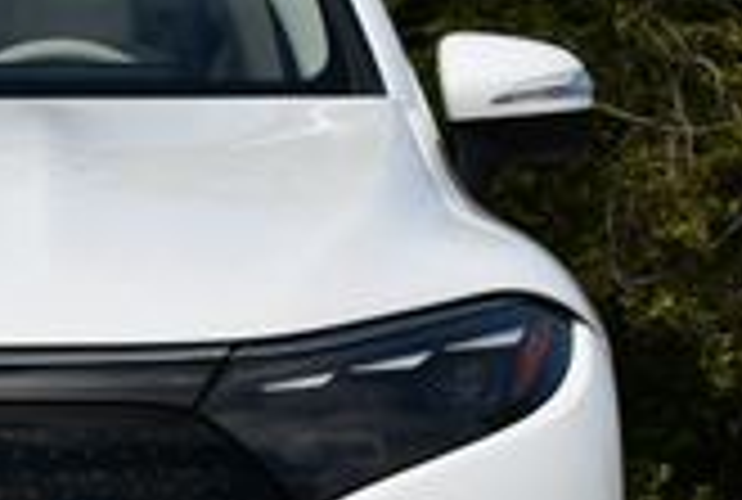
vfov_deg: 3.9
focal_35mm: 356
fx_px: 7358
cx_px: -238
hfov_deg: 5.7
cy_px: 311
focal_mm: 46
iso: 100
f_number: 9
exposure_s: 1/320
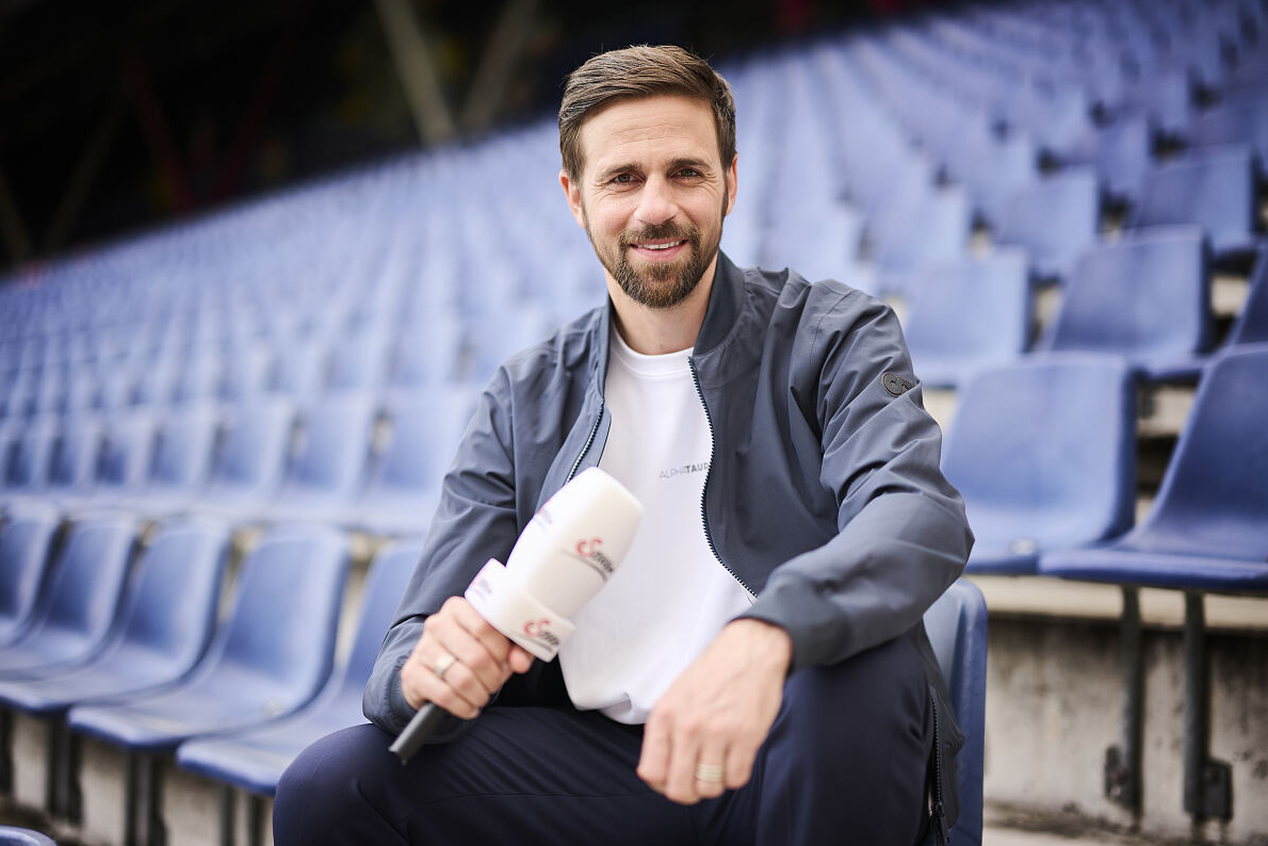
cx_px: 641
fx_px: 1832
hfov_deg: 38.2
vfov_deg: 26.0
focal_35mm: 52
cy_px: 429
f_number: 1.3
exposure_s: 1/1000
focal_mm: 50
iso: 64
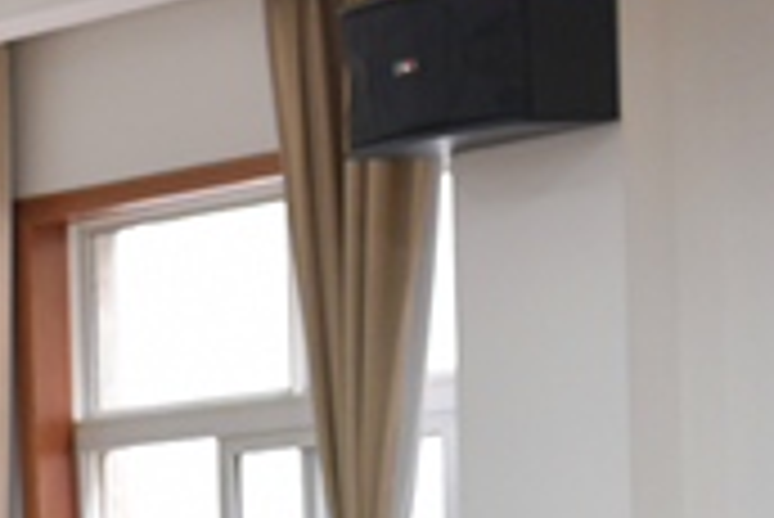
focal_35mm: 223
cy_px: 863
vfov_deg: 6.1
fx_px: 4798
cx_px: -864
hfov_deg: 8.6
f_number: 4
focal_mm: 48
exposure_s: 1/60
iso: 900
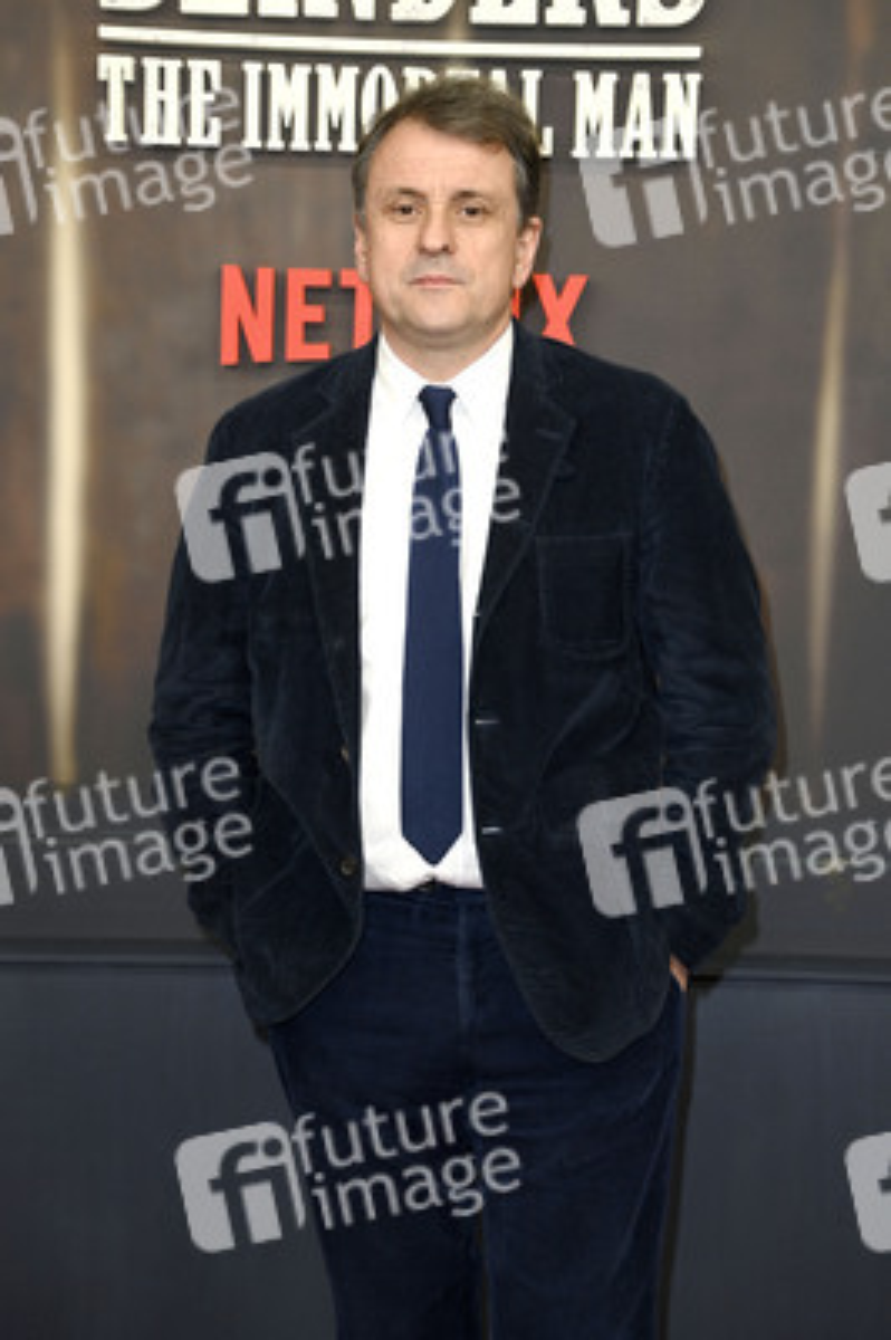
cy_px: 670
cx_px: 446
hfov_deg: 13.0
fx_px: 3905
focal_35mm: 105
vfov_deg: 19.5
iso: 500
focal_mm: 105
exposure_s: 1/250
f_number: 5.6
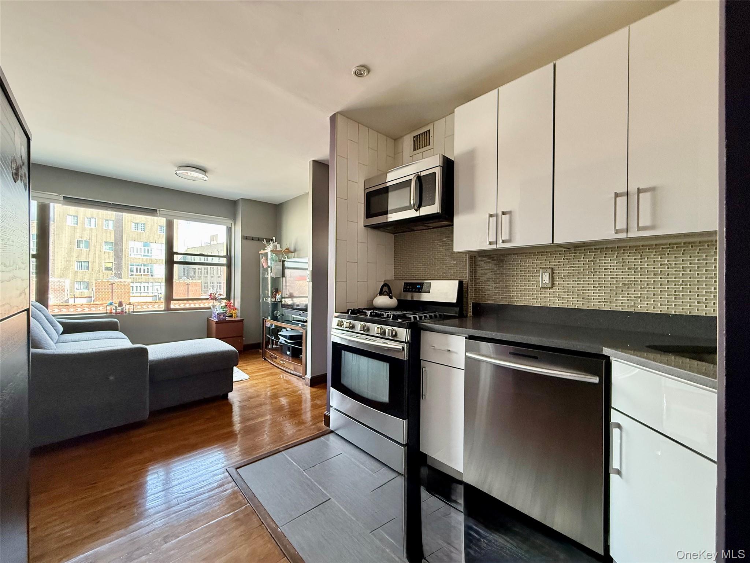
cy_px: 282
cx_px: 375
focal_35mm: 14
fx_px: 303
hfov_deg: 102.1
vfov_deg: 85.7
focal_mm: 2.22
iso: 320
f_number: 2.2
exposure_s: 1/93
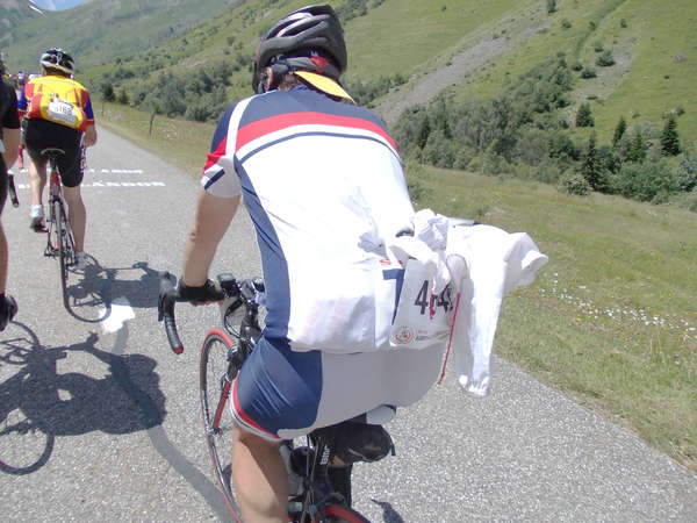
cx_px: 348
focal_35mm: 28
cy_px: 262
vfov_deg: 49.7
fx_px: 564
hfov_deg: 63.4
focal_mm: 4
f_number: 5.4
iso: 80
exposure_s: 1/500
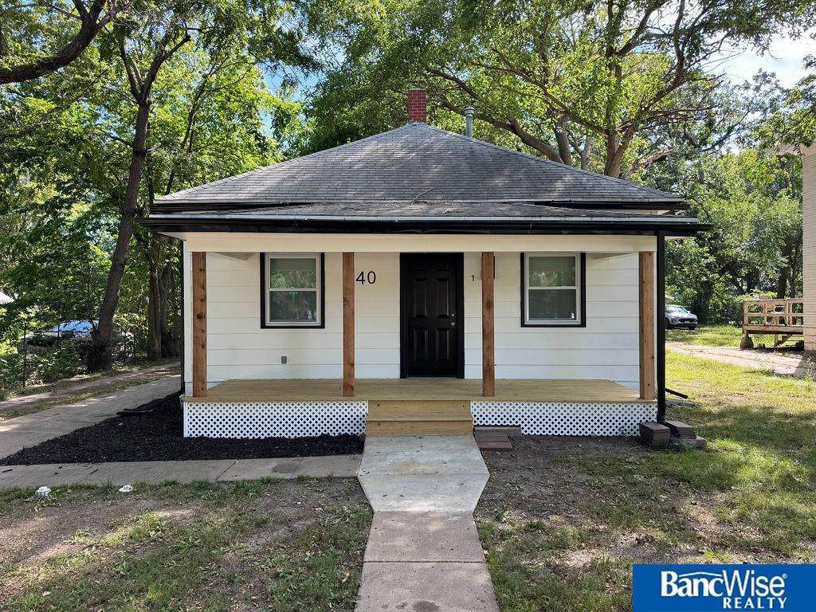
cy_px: 306
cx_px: 408
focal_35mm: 24
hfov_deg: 71.6
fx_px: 566
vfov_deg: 56.8
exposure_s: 1/387
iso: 80
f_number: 1.78
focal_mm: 6.76
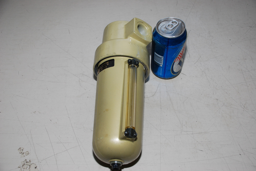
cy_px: 86
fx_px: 331
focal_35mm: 46
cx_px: 128
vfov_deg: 29.0
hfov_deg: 42.3
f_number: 5
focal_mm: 31
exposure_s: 1/60
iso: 200
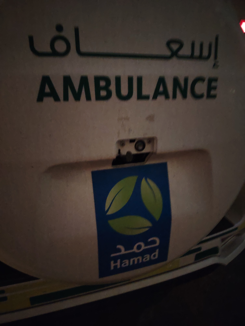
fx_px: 226
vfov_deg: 71.6
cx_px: 122
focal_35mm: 24
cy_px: 163
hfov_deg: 56.8
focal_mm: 5.25
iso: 8960
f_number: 1.75
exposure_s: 1/15.2
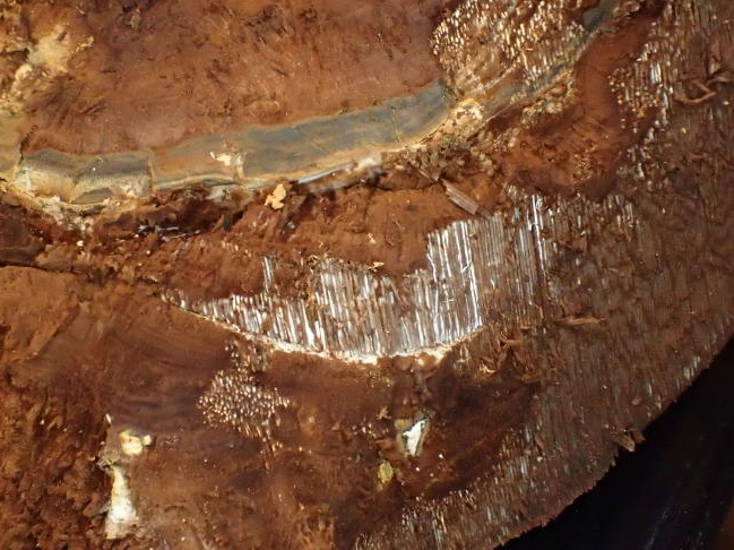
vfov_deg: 38.6
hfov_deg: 50.2
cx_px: 365
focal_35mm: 37
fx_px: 784
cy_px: 283
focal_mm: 5.5
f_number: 3.2
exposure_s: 1/25
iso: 1600
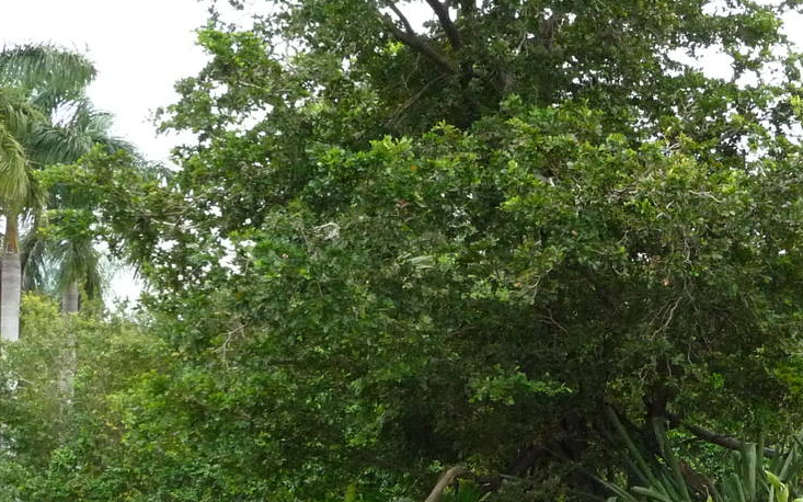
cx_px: 674
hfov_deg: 27.2
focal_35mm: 74
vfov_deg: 17.4
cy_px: 423
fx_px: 1619
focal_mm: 5.3
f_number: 3.5
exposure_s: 1/400
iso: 400
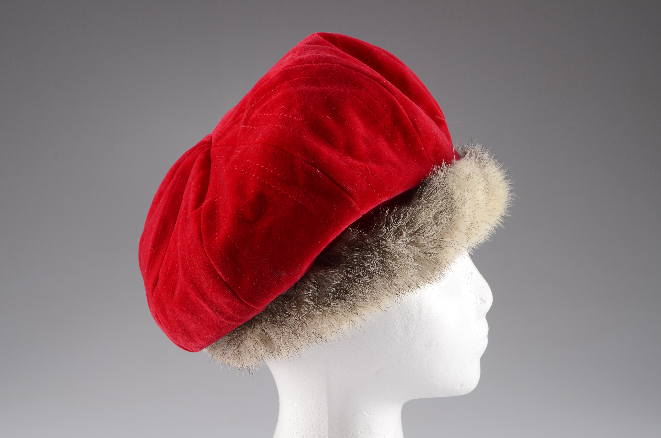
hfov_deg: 39.0
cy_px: 219
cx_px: 330
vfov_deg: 26.4
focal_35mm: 51
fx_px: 934
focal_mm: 34
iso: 100
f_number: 11
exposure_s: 1/80
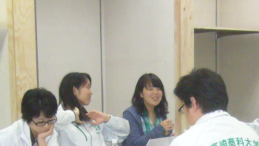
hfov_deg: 18.3
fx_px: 797
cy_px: 220
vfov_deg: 10.1
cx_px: 196
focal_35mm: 116
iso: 200
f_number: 2.8
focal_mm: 4.6
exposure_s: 1/30
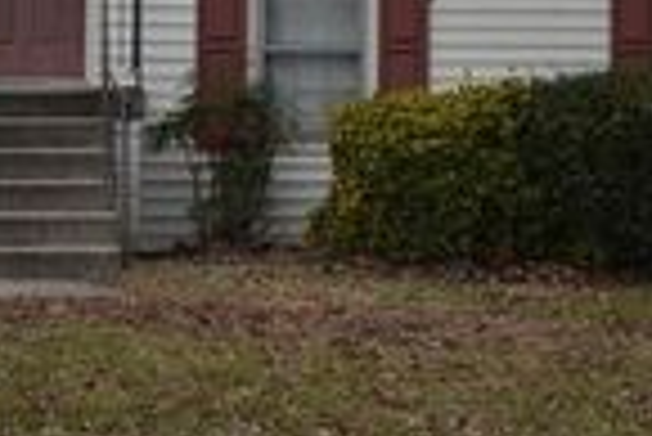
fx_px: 2714
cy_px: -155
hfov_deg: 13.7
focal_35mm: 150
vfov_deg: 9.0
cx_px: 274
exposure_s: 1/160
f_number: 6.3
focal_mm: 29
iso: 100
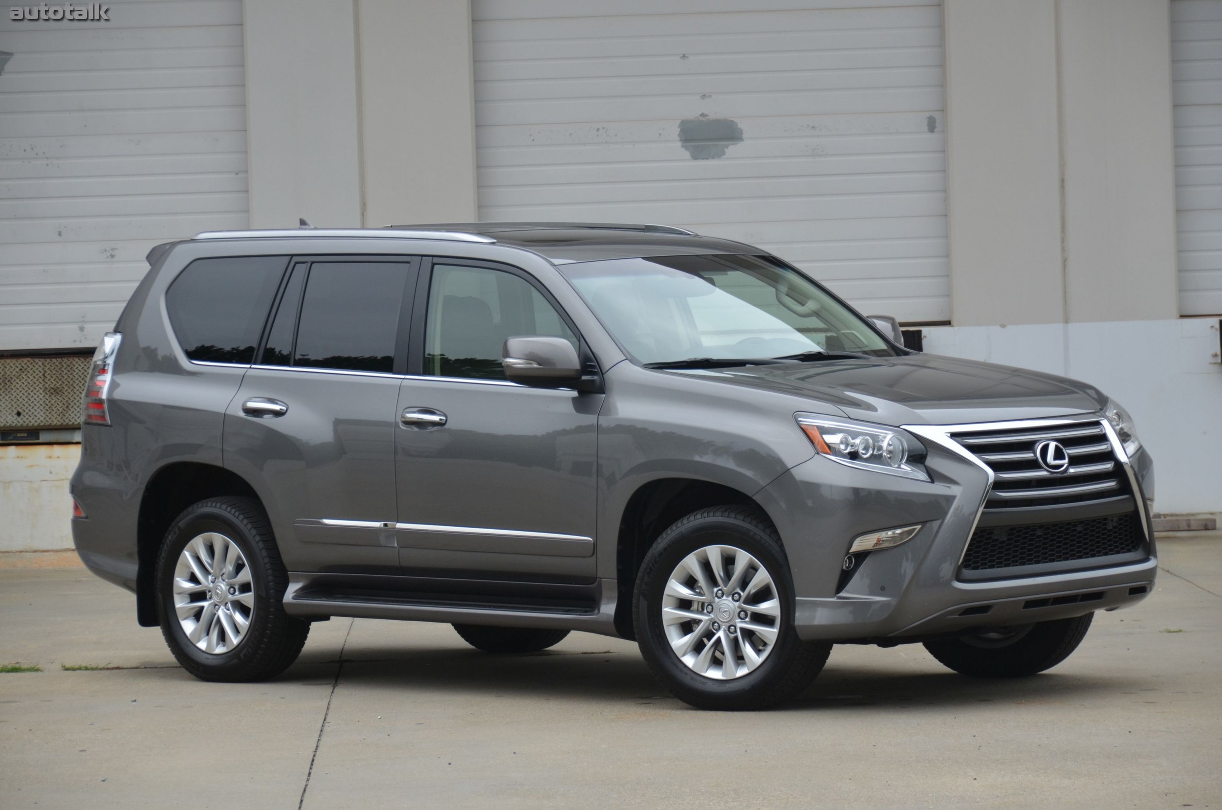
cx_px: 611
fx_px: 4827
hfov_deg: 14.4
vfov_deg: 9.6
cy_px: 405
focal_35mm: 142
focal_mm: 95
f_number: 5.3
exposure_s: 1/1250
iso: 400
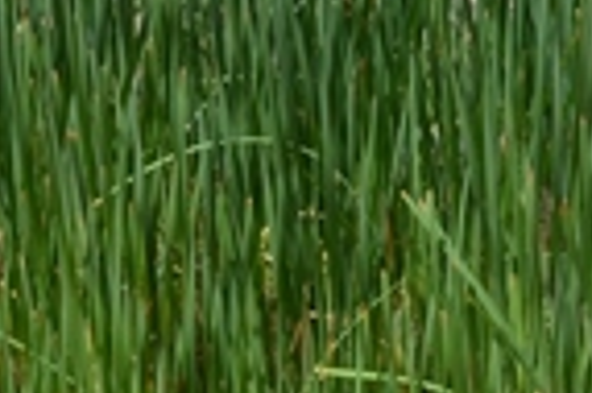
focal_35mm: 176
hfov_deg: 11.7
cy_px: 161
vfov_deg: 7.8
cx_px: 451
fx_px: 2887
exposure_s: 1/250
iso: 110
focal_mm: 21
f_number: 8
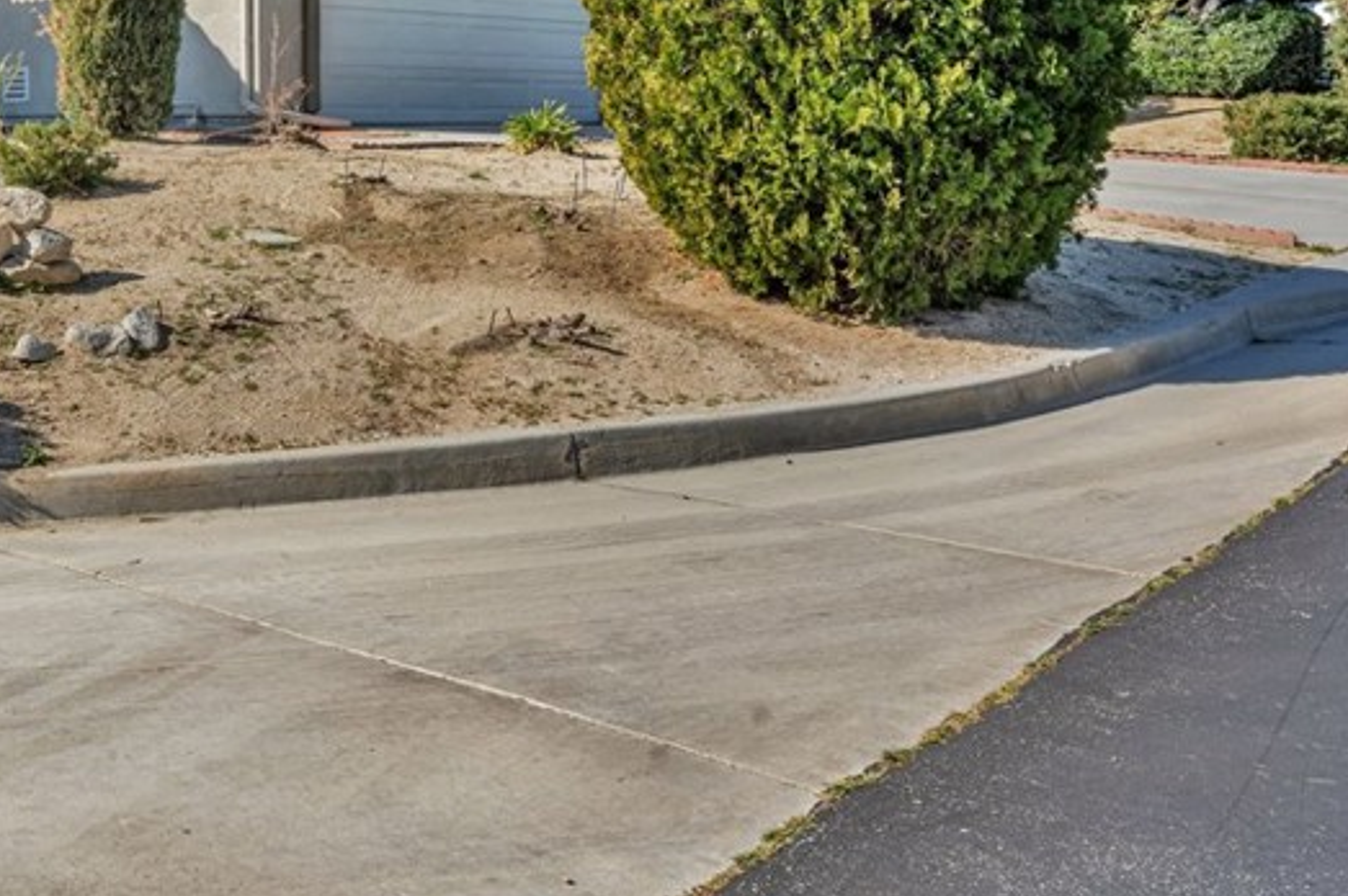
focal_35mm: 47
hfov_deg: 37.9
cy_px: 88
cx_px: 34
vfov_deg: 27.6
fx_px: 1759
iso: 100
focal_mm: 24
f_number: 11
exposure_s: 1/160
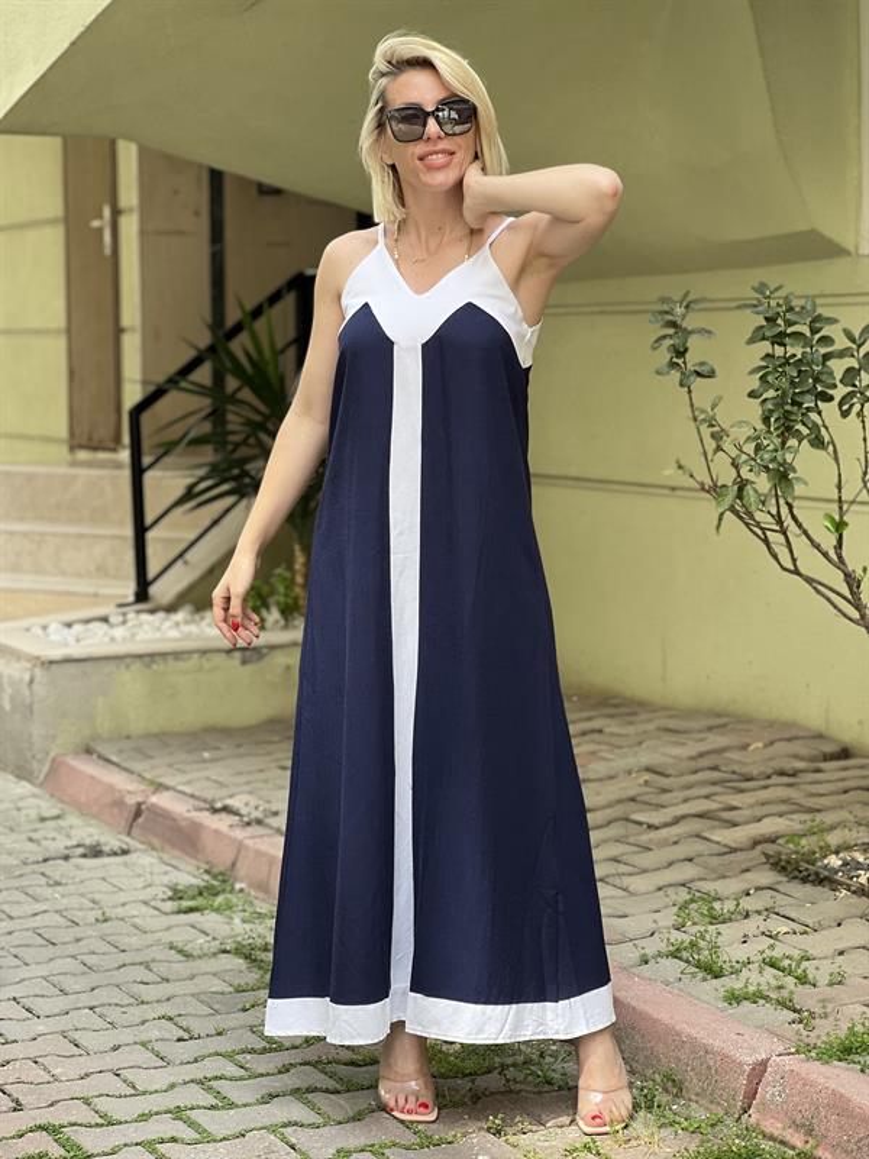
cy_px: 580
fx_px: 2577
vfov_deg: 25.3
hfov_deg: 19.1
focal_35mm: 77
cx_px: 434
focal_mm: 9
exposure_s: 1/121
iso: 50
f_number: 2.8
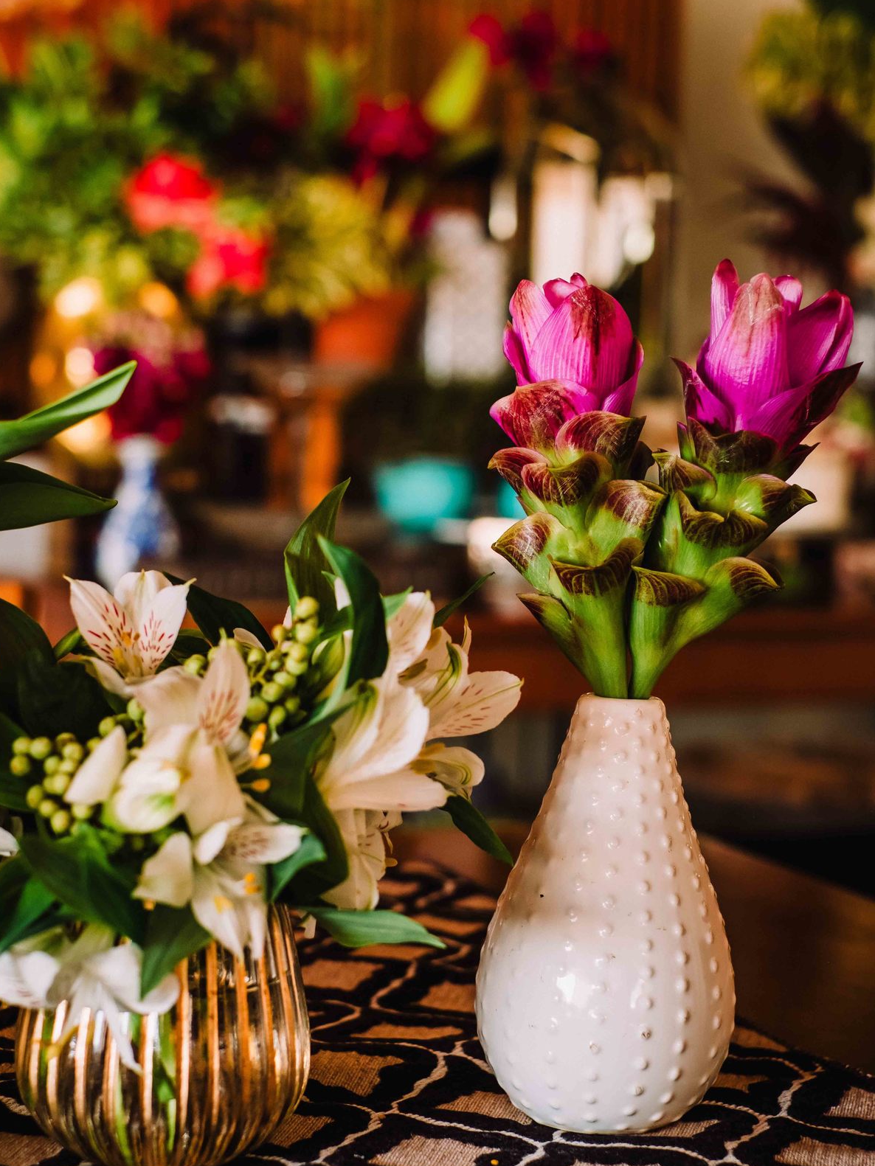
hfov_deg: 25.2
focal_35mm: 58
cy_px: 611
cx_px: 433
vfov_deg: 33.2
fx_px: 1955
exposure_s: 1/160
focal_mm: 35
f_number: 3.2
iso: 800
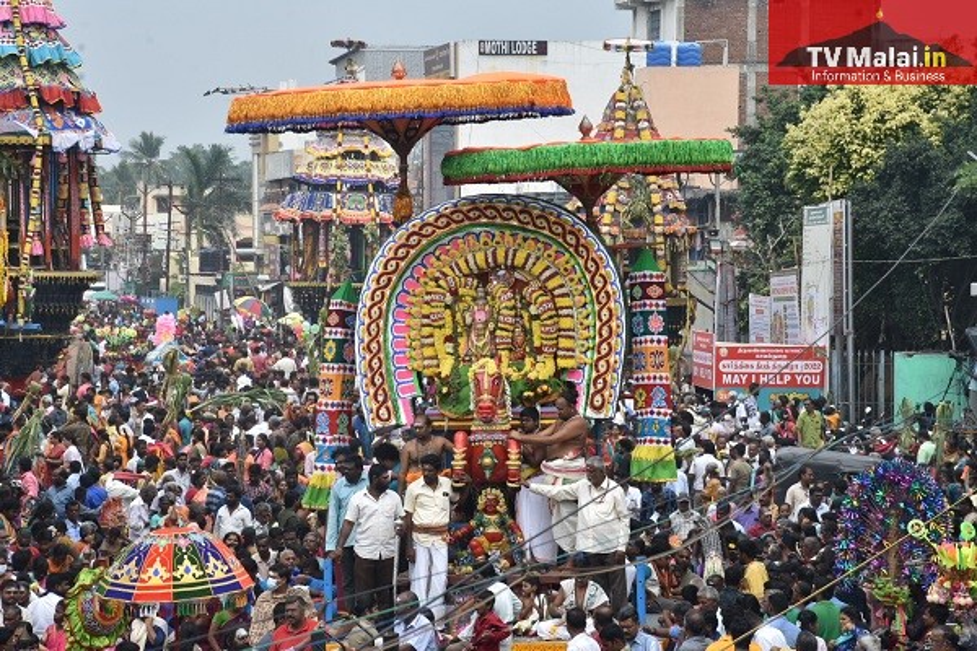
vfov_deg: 10.2
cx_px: 488
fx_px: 3663
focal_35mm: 135
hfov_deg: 15.2
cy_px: 326
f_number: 16
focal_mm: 90
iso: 200
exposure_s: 1/125
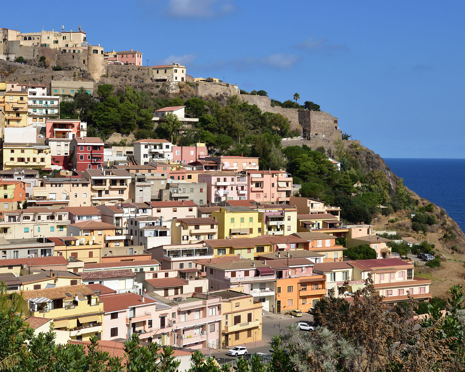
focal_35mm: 58
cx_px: 196
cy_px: 184
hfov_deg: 32.4
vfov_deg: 26.2
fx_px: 798
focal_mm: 38
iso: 200
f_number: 10
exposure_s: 1/500
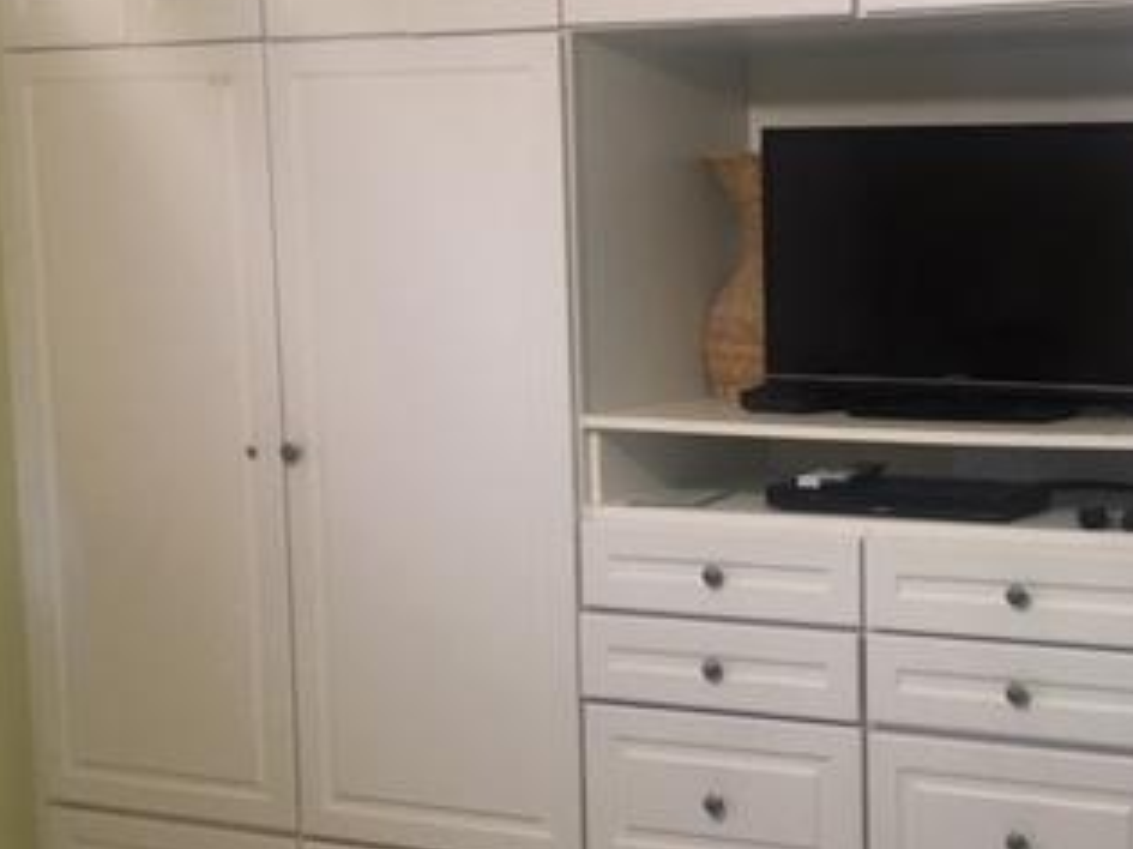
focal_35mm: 59
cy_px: 460
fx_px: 1930
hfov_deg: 31.3
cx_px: 1011
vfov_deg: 24.8
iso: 100
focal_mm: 4.15
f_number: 2.2
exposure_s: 1/30
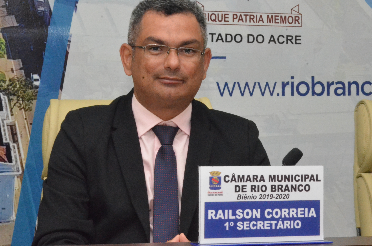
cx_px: 177
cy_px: 128
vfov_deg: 14.8
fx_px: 949
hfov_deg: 22.2
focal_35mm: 92
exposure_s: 1/30
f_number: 22
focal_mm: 52
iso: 6400
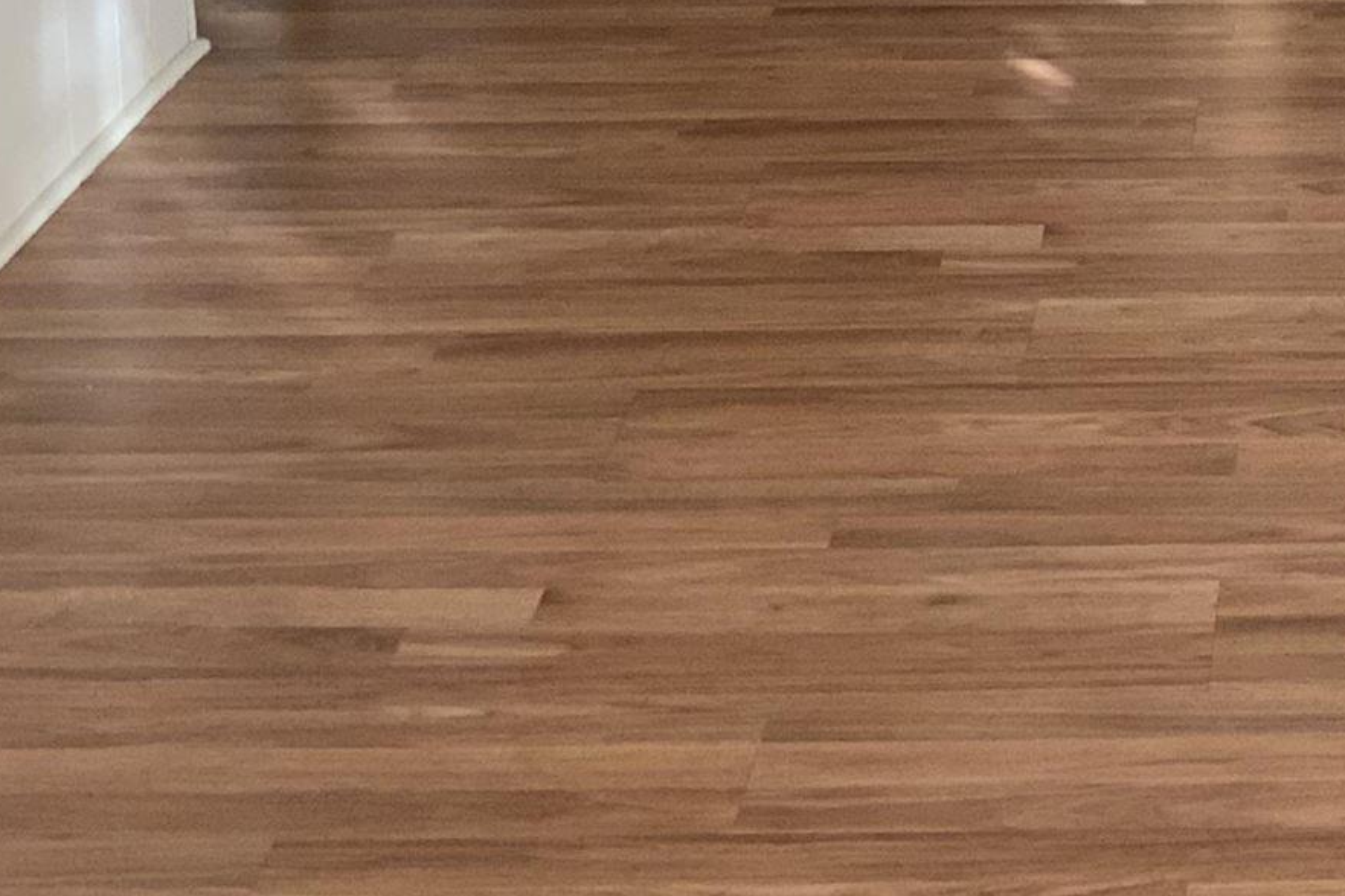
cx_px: 1526
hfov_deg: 18.6
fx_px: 3923
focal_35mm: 105
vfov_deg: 12.2
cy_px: -565
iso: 80
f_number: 1.8
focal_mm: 3
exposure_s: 1/60
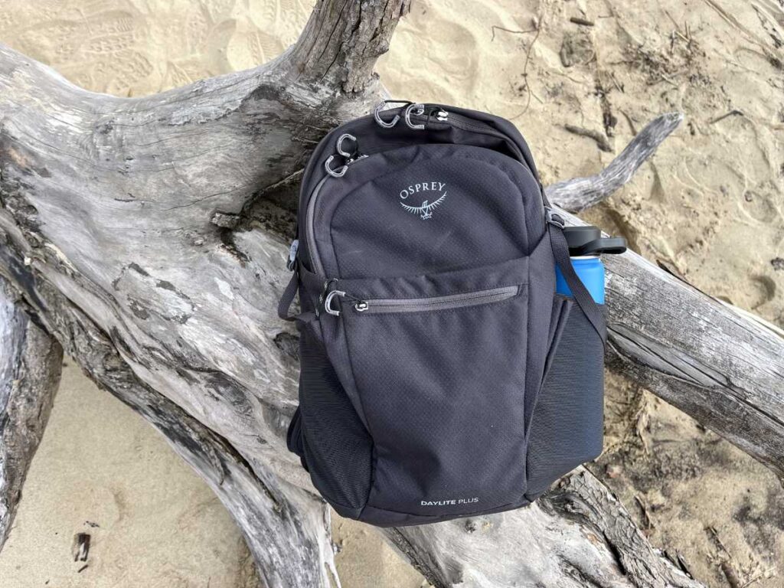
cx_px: 392
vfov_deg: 53.1
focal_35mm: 26
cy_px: 294
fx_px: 589
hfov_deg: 67.3
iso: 50
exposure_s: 1/3049
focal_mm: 5.1
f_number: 1.6
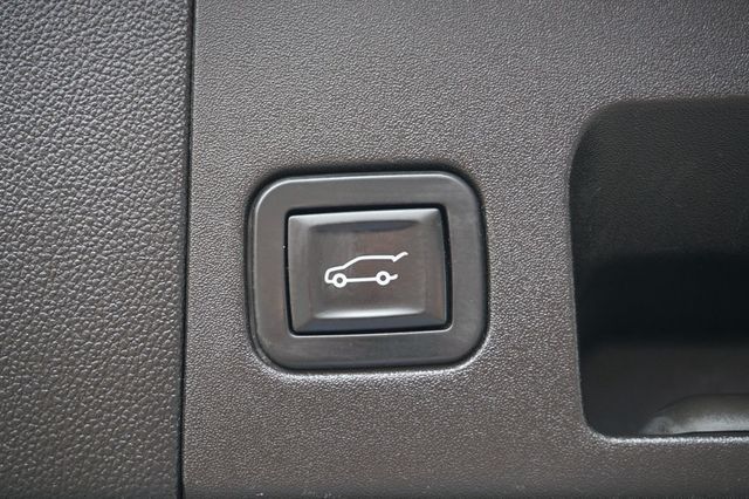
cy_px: 250
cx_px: 374
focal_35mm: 56
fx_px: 1154
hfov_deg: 36.0
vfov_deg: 24.4
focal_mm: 37
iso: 400
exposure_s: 1/60
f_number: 5.6
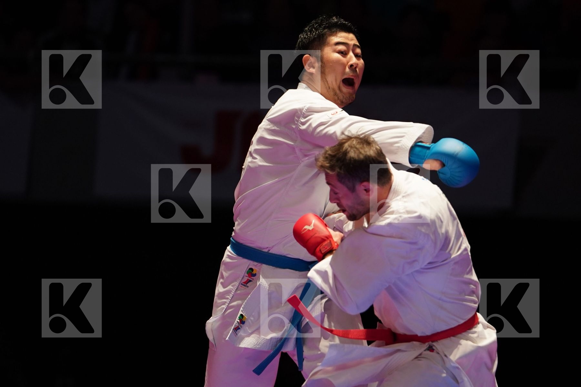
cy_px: 194
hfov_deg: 6.9
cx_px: 290
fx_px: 4841
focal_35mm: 300
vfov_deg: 4.6
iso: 1600
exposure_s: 1/1000
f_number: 2.8
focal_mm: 200
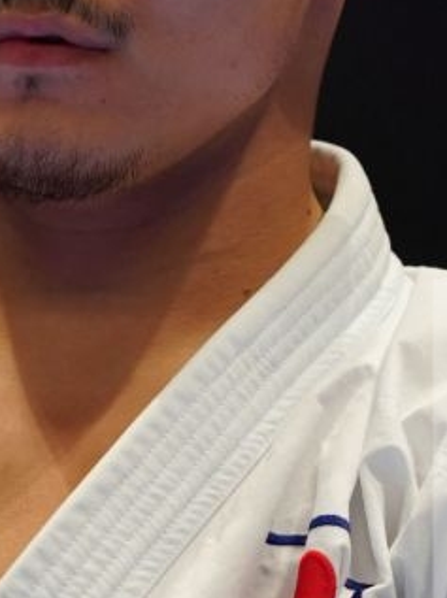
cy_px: 451
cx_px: -30
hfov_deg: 0.7
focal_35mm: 2187
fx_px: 37731
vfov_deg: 0.9
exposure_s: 1/500
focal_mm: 400
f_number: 2.8
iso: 800
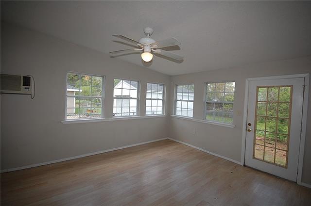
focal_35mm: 15
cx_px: 156
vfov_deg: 77.2
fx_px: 129
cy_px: 103
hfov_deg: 100.5
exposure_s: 1/200
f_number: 7.1
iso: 400
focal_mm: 10
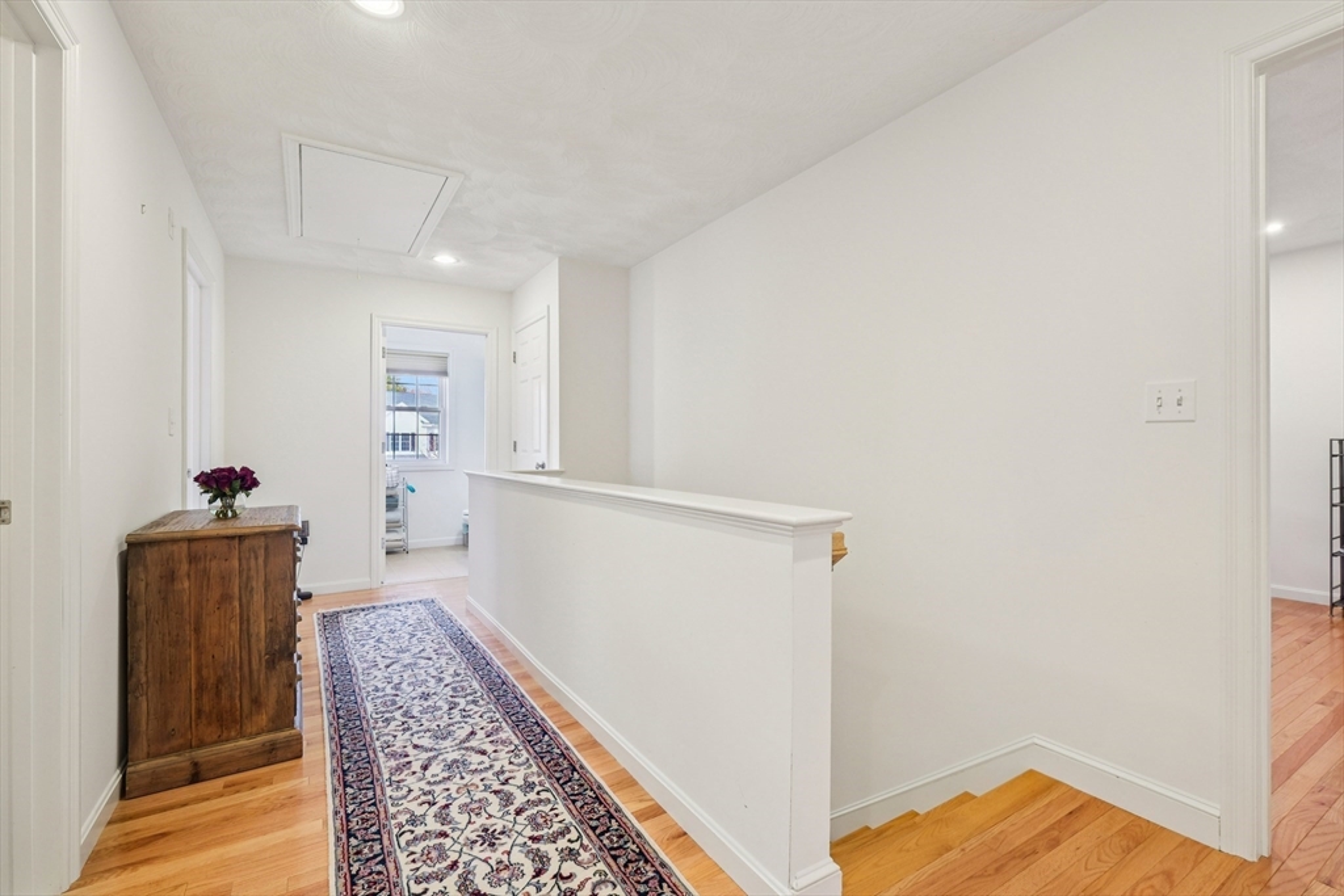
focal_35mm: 15
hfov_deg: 100.4
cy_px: 448
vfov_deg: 77.3
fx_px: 560
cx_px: 672
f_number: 5.6
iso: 320
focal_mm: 10
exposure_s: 1/15
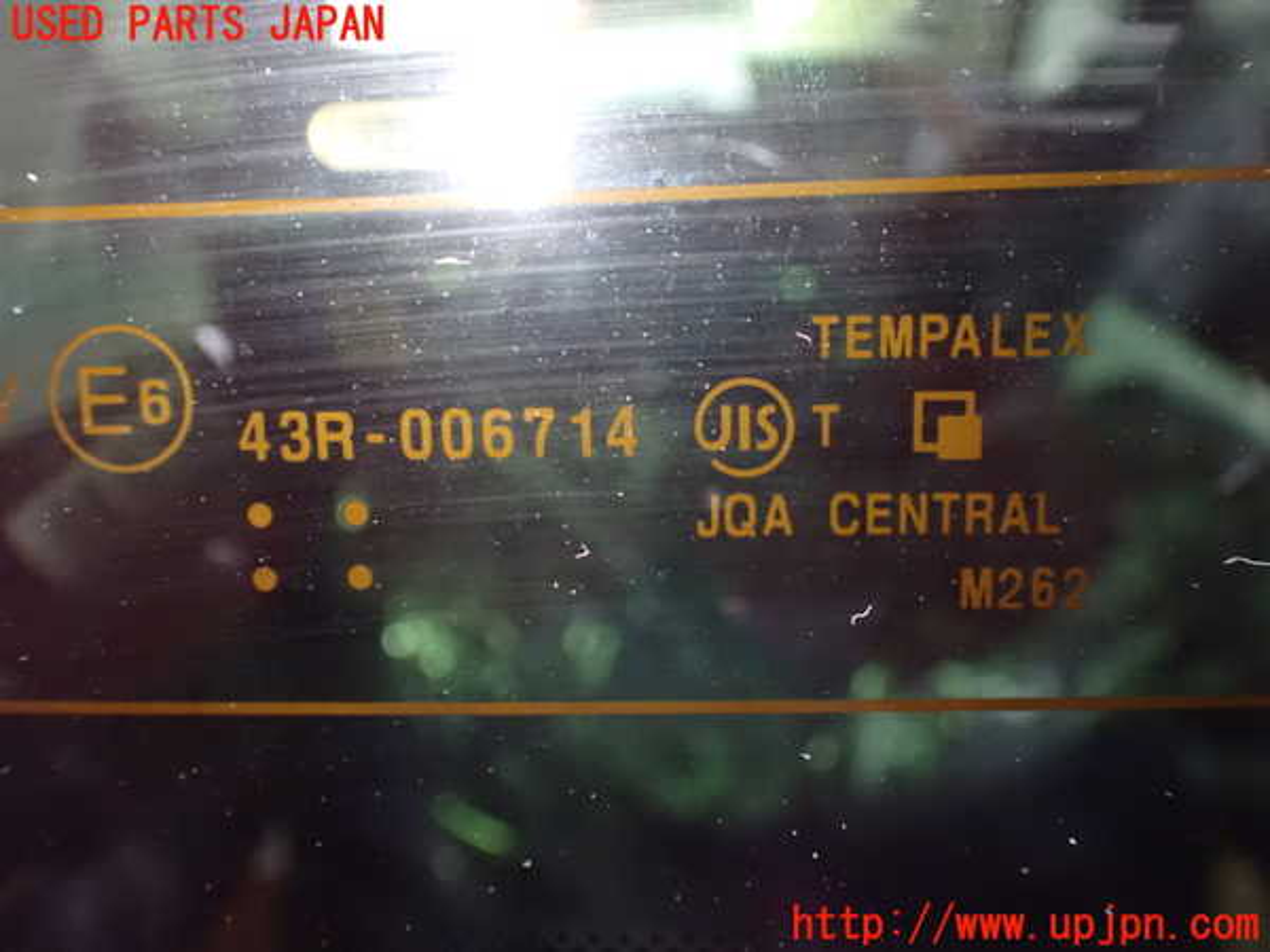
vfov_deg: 46.8
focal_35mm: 30
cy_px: 476
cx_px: 635
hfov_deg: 60.0
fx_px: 1101
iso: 1600
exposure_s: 1/30
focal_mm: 5.4
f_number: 2.3
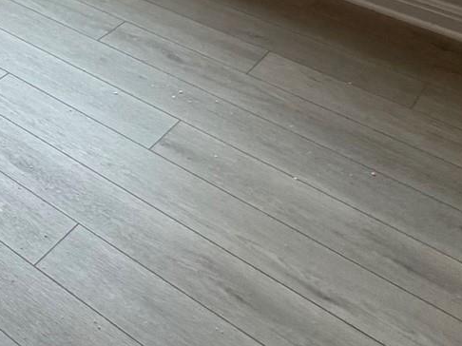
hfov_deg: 21.8
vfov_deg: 19.6
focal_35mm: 59
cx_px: -355
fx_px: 787
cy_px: -246
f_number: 2.2
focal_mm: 2.22
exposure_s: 1/120
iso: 64
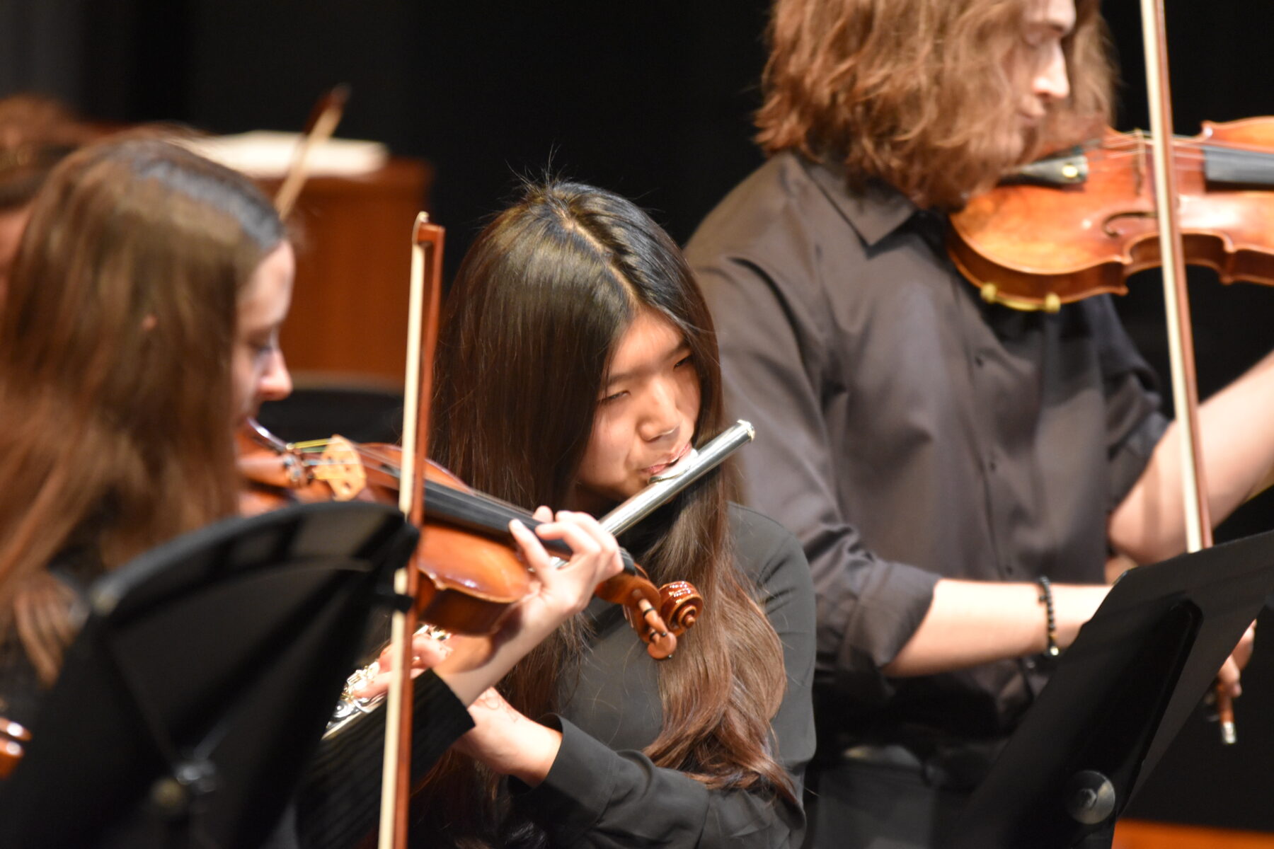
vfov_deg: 4.6
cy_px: 424
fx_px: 10616
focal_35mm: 300
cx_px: 637
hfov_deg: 6.9
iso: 3200
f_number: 2.8
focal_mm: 200
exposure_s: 1/250
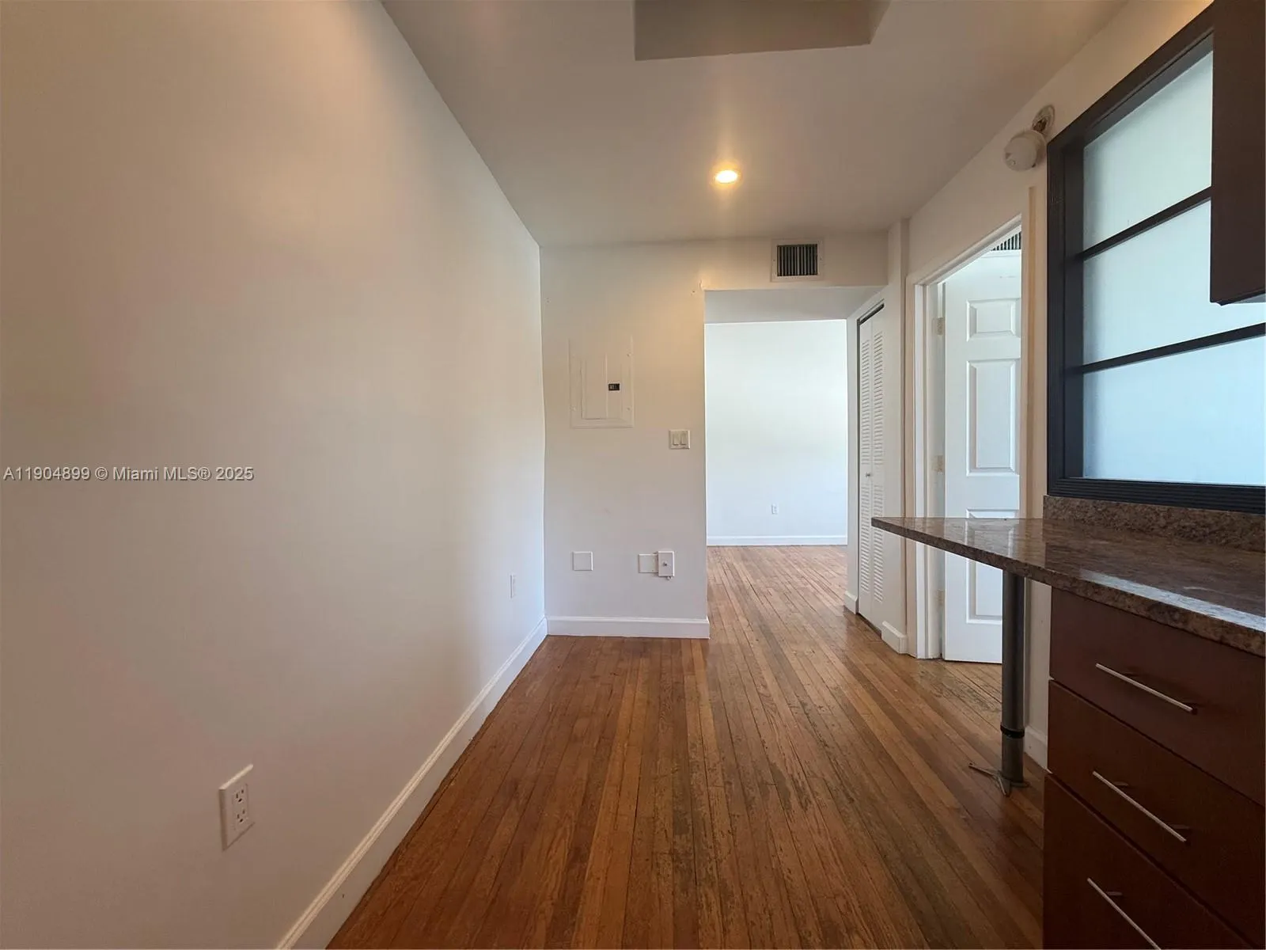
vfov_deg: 85.7
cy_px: 475
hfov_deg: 102.1
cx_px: 633
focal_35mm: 14
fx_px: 512
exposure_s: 1/120
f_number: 2.2
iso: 125
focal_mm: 2.22
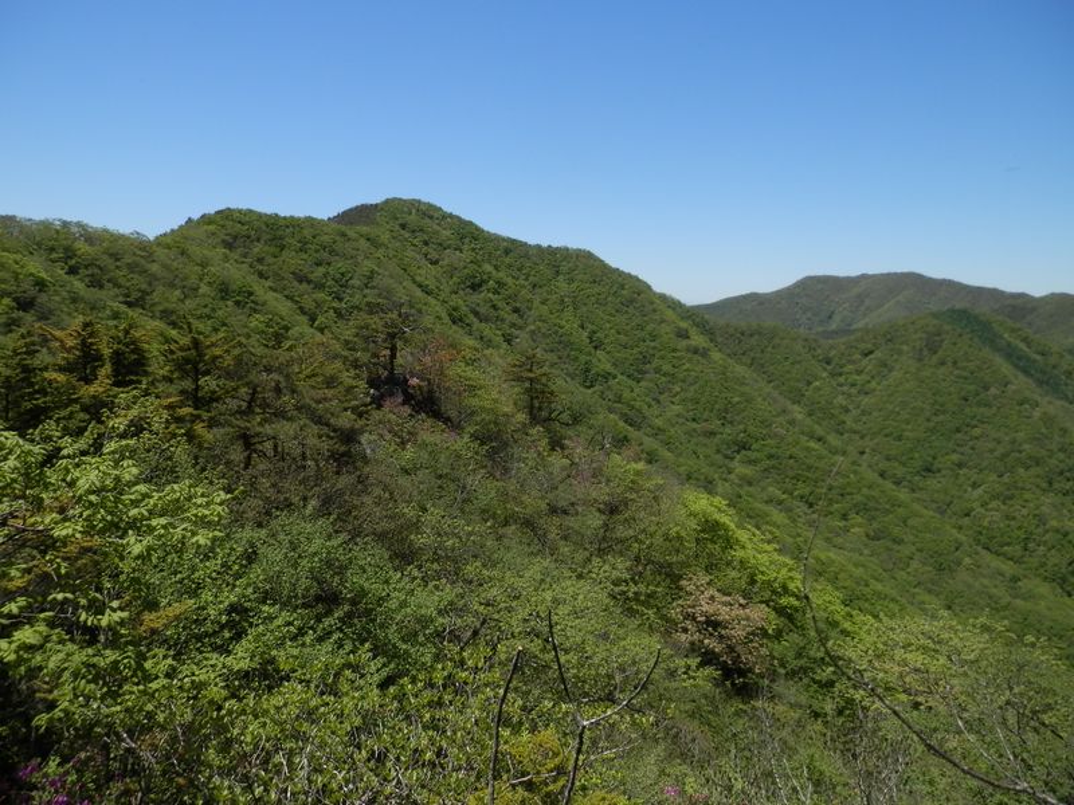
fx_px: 776
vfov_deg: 54.9
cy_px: 402
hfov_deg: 69.4
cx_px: 537
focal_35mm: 25
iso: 80
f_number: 8.7
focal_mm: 4.5
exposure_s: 1/160
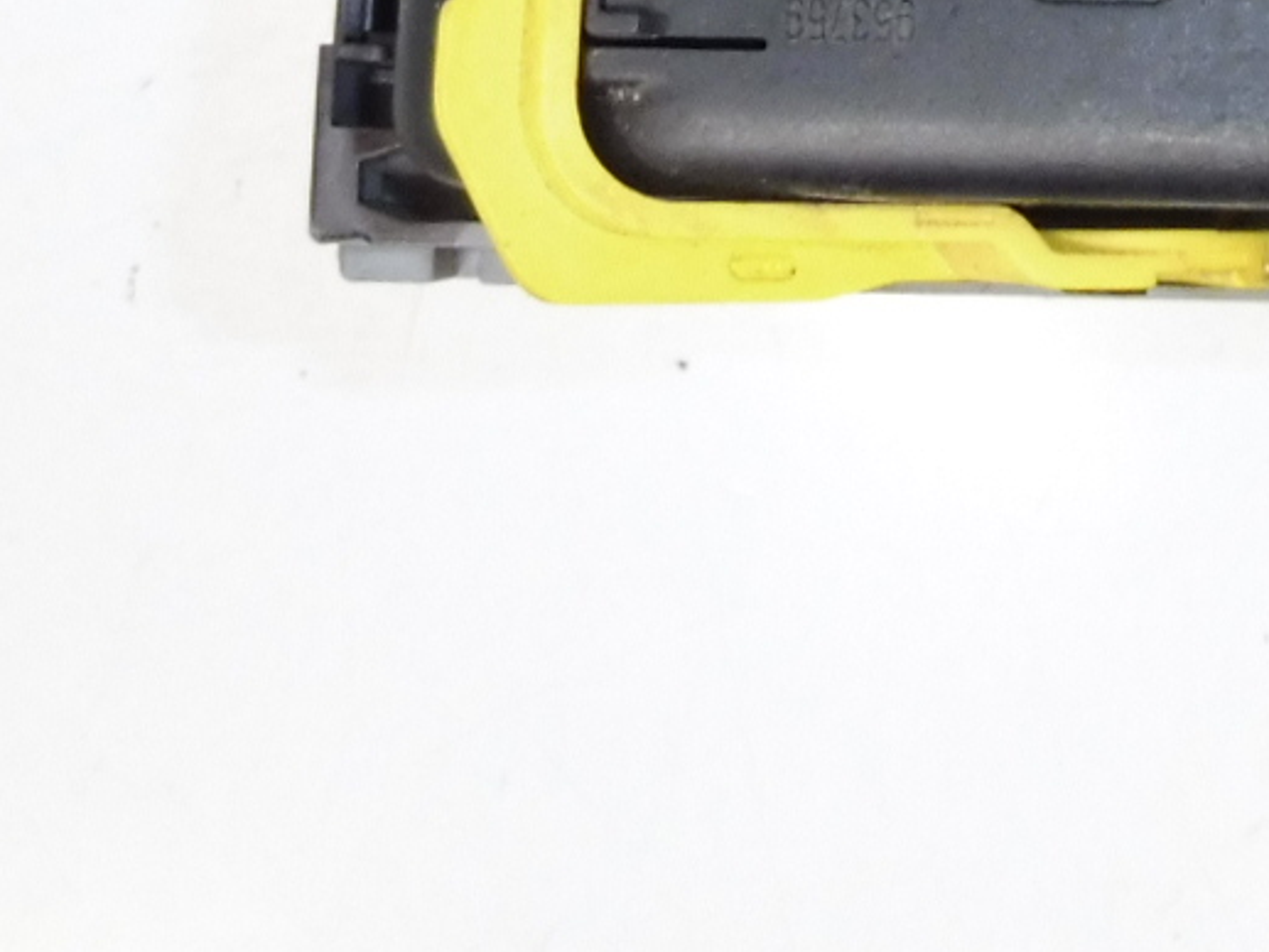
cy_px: -866
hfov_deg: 20.2
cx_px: 1156
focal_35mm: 95
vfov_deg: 13.6
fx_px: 3483
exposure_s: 1/60
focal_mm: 4.3
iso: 200
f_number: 3.5
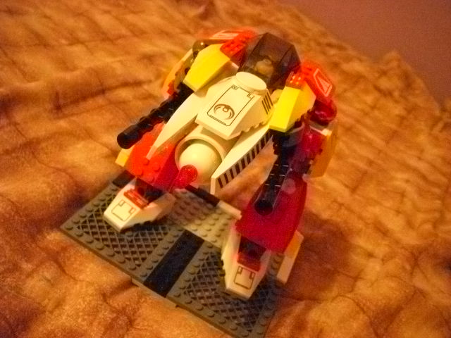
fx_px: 495
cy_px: 169
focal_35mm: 38
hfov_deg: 49.0
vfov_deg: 37.7
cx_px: 226
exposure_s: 1/40
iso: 1600
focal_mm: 6.3
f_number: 3.3
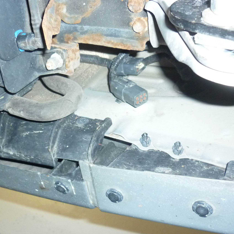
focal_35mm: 44
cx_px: 106
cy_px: 115
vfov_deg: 38.3
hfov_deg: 38.3
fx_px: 337
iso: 400
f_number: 2.8
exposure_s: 1/30
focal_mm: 5.5
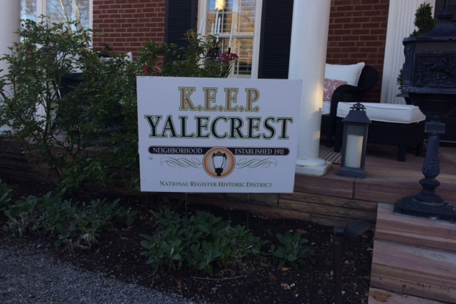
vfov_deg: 42.3
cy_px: 138
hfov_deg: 60.3
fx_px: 393
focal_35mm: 31
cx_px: 225
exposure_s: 1/201
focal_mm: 4.15
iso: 32
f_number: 2.2
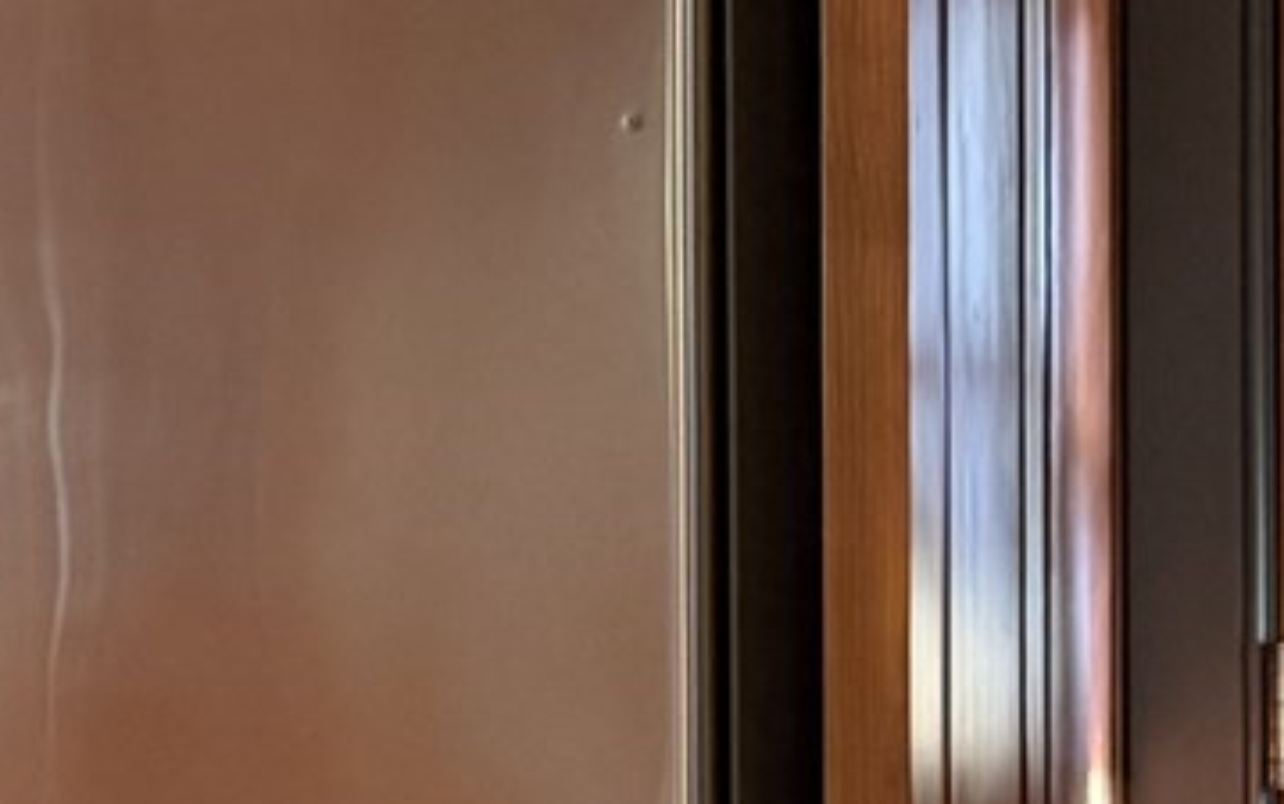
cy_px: 286
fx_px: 5078
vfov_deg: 9.1
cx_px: -1627
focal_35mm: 145
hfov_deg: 12.1
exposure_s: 1/60
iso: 400
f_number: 1.78
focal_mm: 6.76
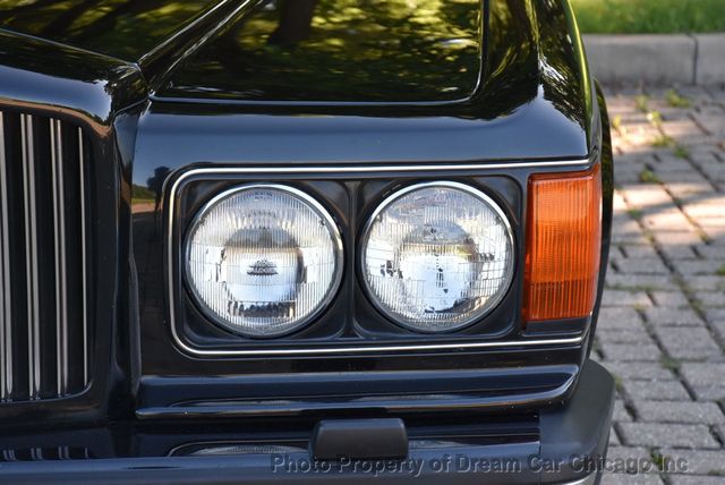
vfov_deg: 13.9
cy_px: 242
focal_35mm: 99
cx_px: 362
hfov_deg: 20.6
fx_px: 1996
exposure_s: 1/320
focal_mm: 66
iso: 800
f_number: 8
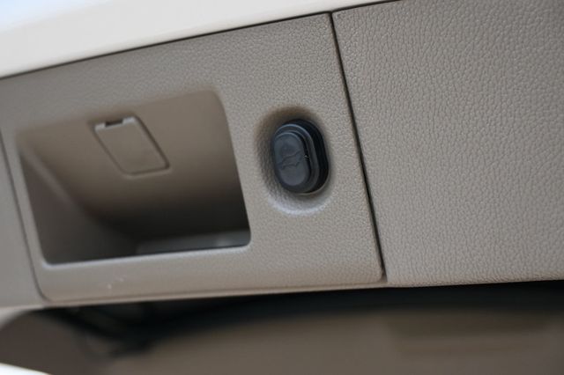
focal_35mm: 41
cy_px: 188
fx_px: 646
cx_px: 282
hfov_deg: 47.2
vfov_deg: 32.4
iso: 400
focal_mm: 27.5
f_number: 4.5
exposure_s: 1/250
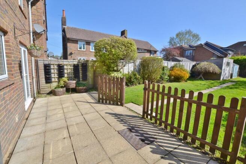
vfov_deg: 77.4
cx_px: 123
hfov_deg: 100.4
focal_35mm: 15
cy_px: 82
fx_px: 103
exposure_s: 1/250
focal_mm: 10
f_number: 7.1
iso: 100
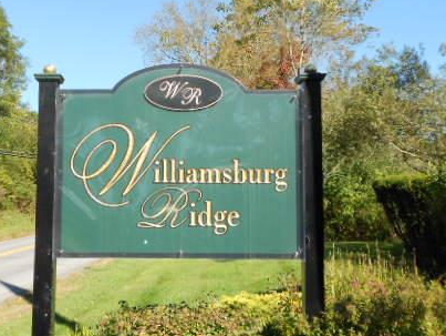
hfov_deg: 41.0
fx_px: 593
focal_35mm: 46
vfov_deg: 31.6
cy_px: 166
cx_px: 172
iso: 80
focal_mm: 5.1
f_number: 3.4
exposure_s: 1/500
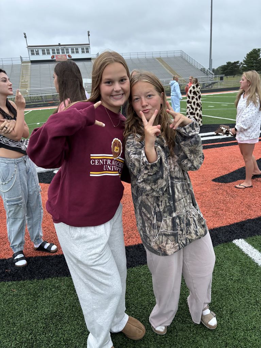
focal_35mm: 26
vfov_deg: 67.3
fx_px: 261
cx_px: 130
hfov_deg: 53.1
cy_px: 174
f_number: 1.6
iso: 400
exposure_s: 1/60
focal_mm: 5.96
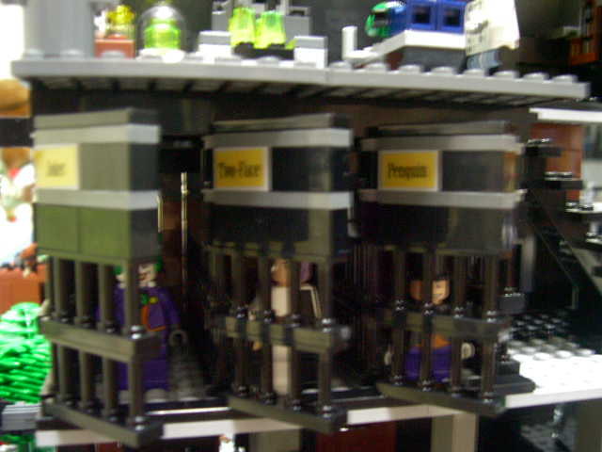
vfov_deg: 37.7
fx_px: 661
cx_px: 301
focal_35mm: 38
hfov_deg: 49.0
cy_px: 226
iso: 400
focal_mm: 8
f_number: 2.8
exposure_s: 1
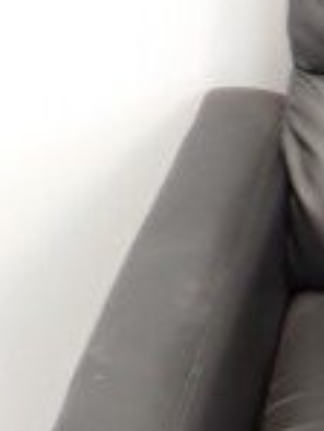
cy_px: 304
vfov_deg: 15.2
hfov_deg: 10.8
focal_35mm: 129
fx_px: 1608
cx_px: 576
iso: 400
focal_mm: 5.4
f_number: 2.3
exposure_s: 1/30
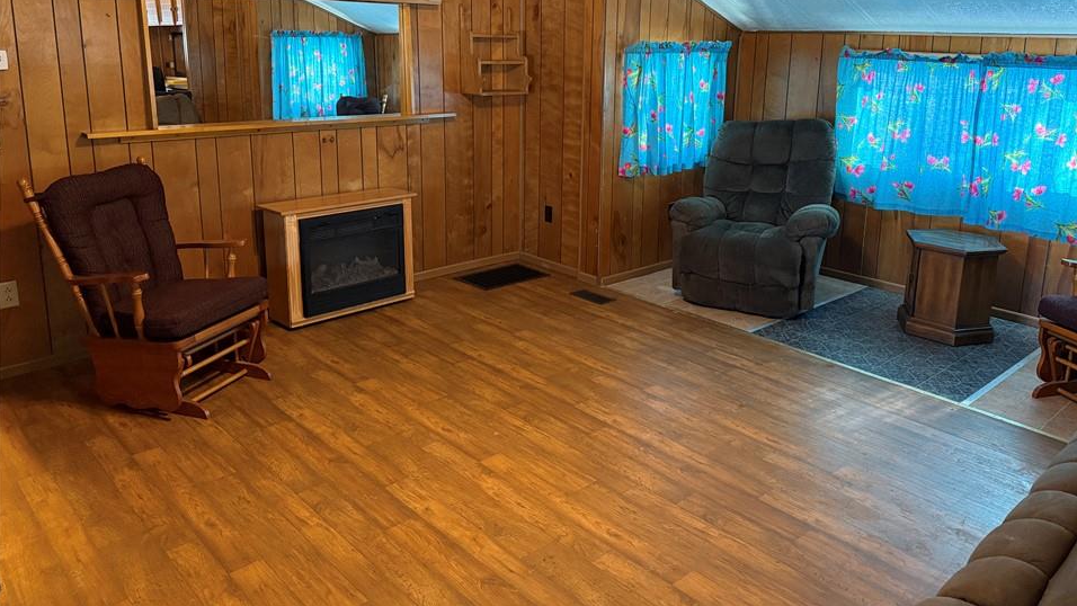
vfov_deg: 40.9
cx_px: 573
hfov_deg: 67.8
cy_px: 193
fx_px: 800
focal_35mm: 28
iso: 640
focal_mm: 6.76
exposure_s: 1/60
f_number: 1.78
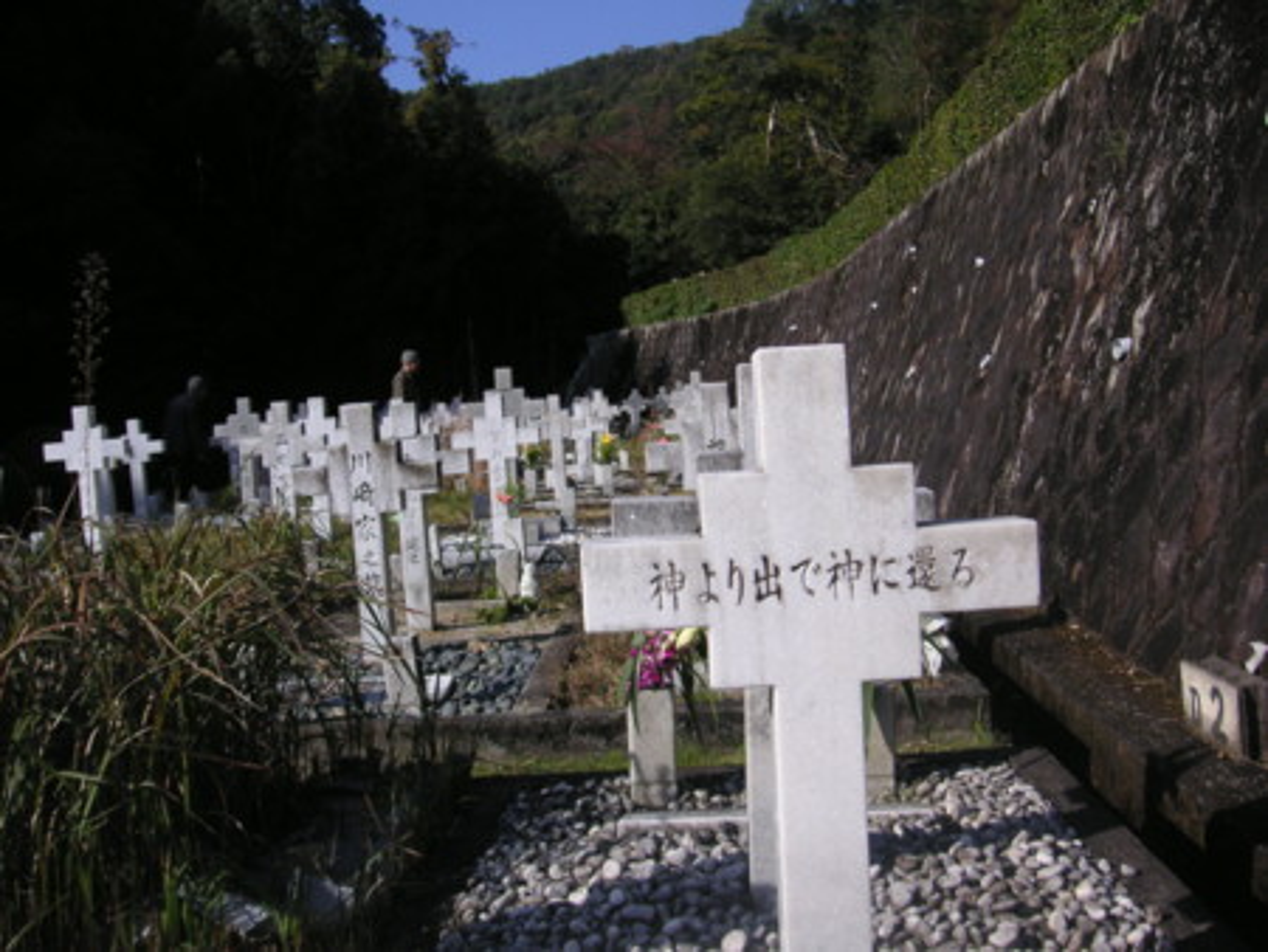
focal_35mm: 37
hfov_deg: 50.1
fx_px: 1356
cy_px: 476
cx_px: 634
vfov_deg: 38.7
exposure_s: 1/250
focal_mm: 6.1
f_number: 6.7
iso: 50
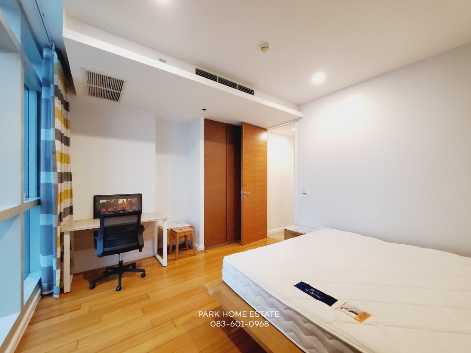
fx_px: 177
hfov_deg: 106.2
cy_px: 176
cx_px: 236
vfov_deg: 89.9
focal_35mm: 13
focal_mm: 1.8
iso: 500
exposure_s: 1/33
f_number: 2.2
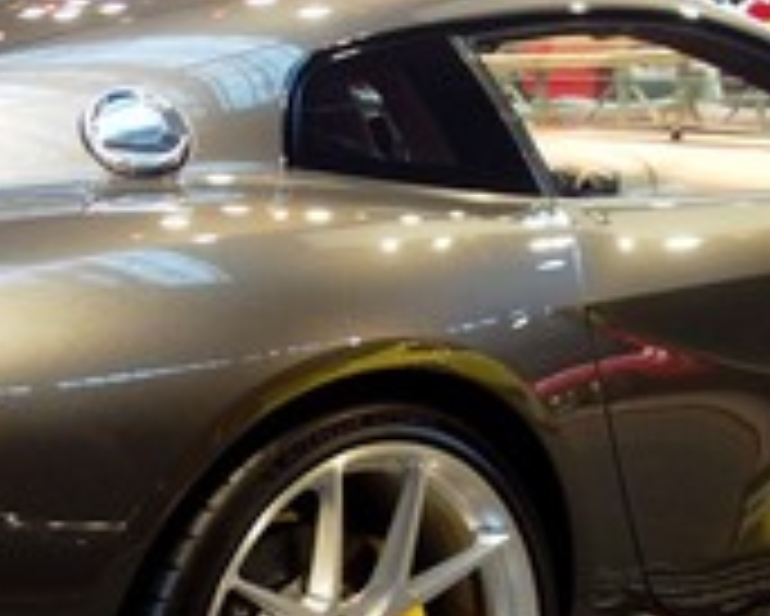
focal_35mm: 92
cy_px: 414
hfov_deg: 20.8
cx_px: 414
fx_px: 2098
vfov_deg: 16.7
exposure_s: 1/30
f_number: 1.8
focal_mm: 10.4
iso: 125
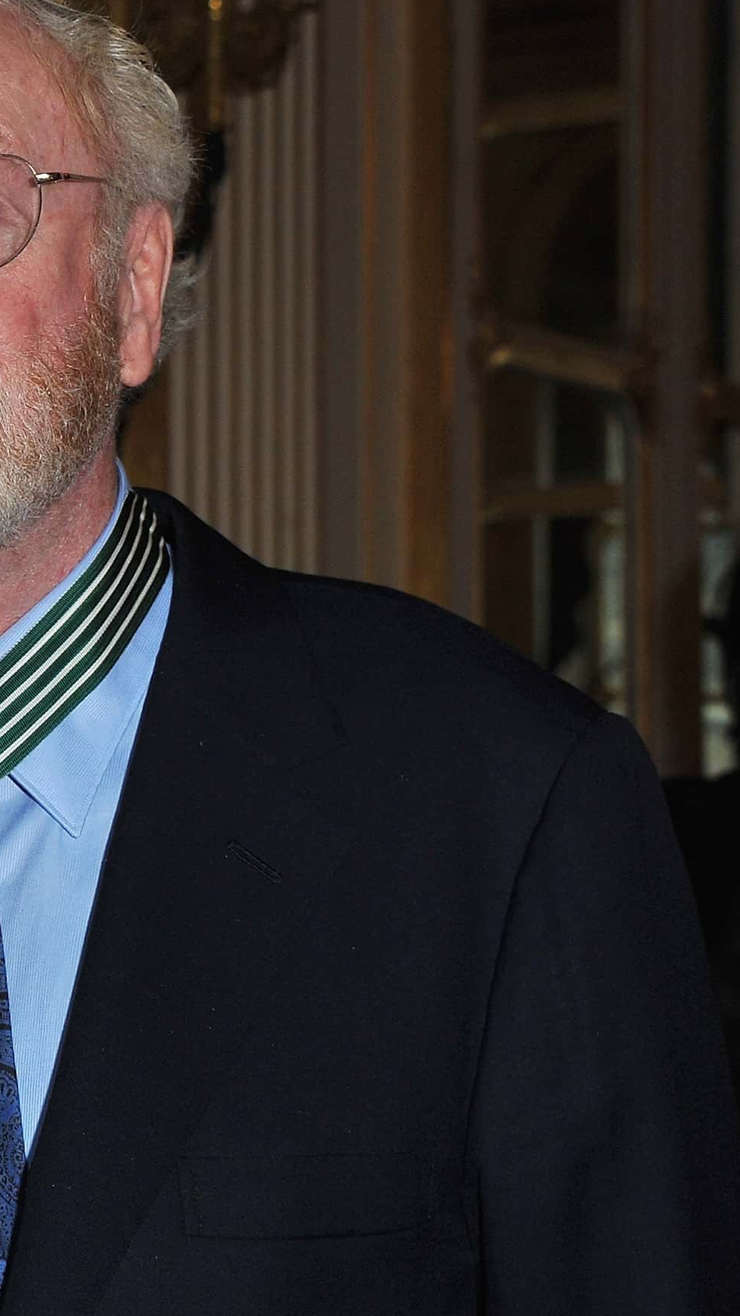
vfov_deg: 24.5
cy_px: 647
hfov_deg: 13.2
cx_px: -340
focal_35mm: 87
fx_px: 3034
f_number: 6.3
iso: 1000
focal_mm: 48
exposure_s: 1/320
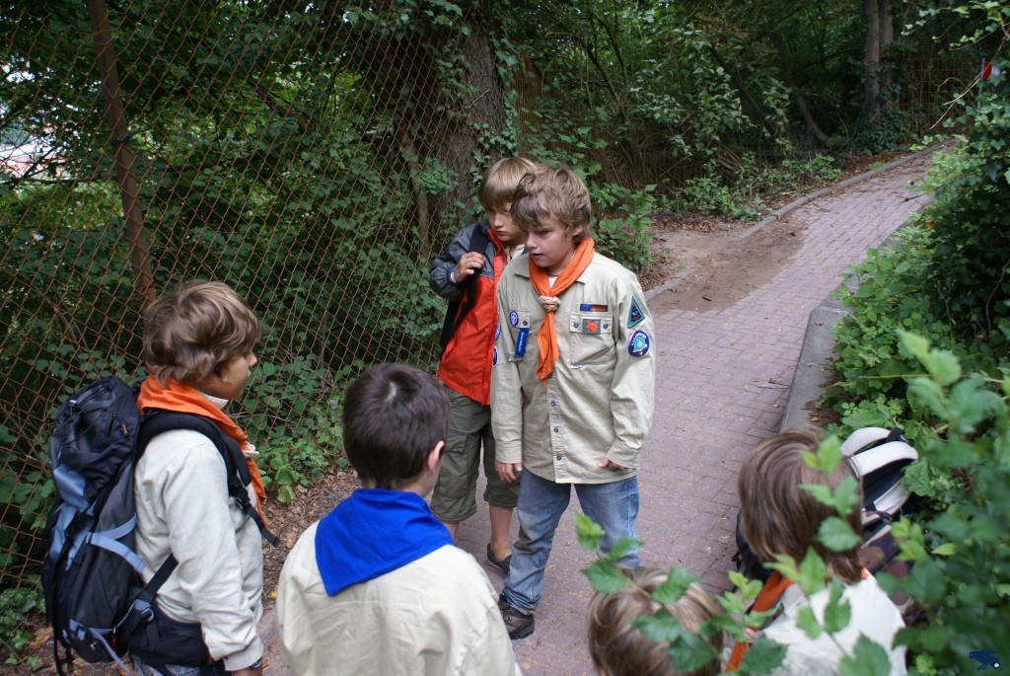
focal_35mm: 36
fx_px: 1011
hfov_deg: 53.1
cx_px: 505
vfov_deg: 37.0
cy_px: 338
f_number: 4.5
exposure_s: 1/125
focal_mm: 24
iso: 160
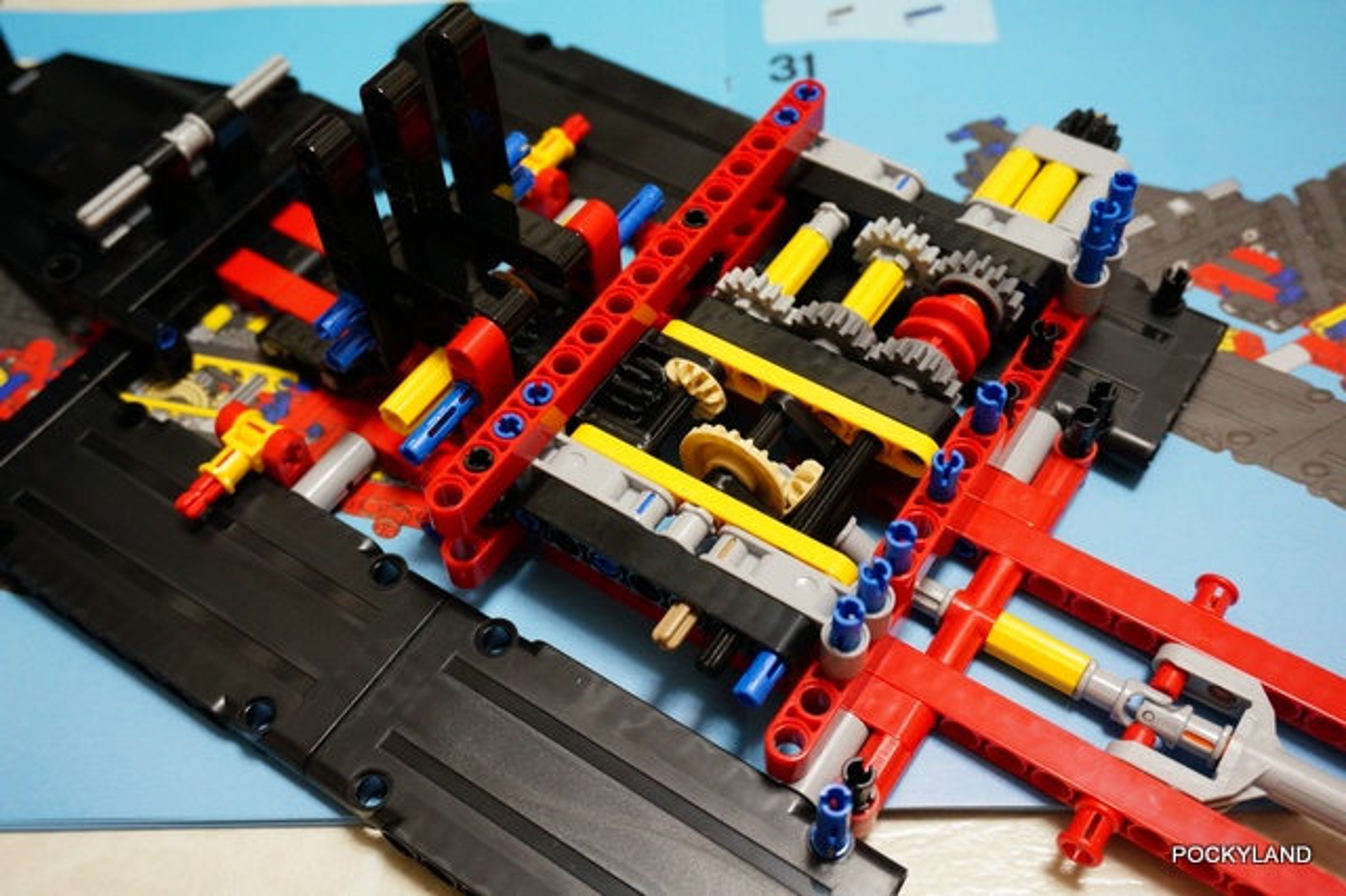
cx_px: 673
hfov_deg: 51.3
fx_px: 1401
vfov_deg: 35.5
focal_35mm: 38
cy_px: 448
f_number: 5
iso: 1600
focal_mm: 25
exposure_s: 1/40
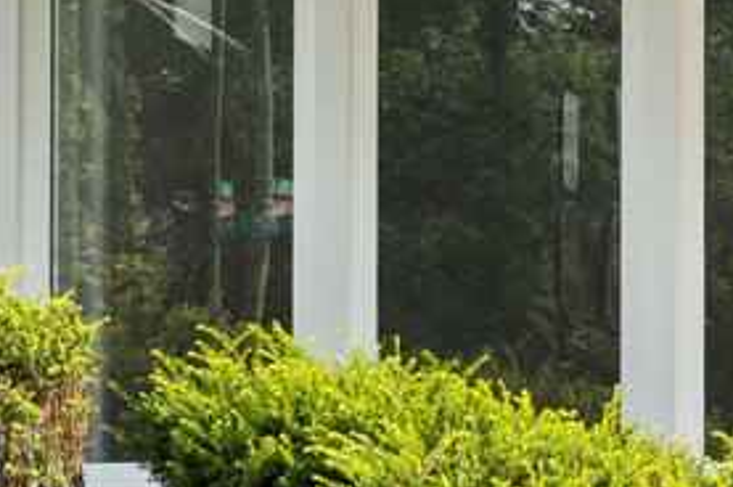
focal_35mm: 205
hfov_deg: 9.7
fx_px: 4169
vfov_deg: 6.7
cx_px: 1125
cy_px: 254
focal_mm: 35
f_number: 9
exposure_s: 1/50
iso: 100
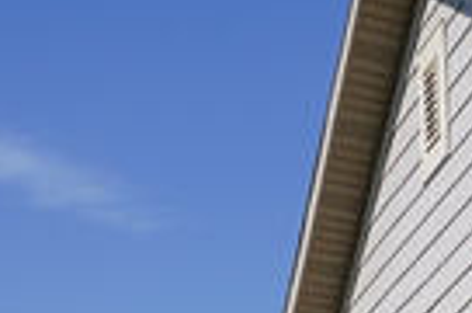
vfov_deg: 7.8
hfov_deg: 10.2
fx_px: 1871
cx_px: 1437
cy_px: 1035
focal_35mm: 143
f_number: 10
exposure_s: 1/160
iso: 100
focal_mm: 19
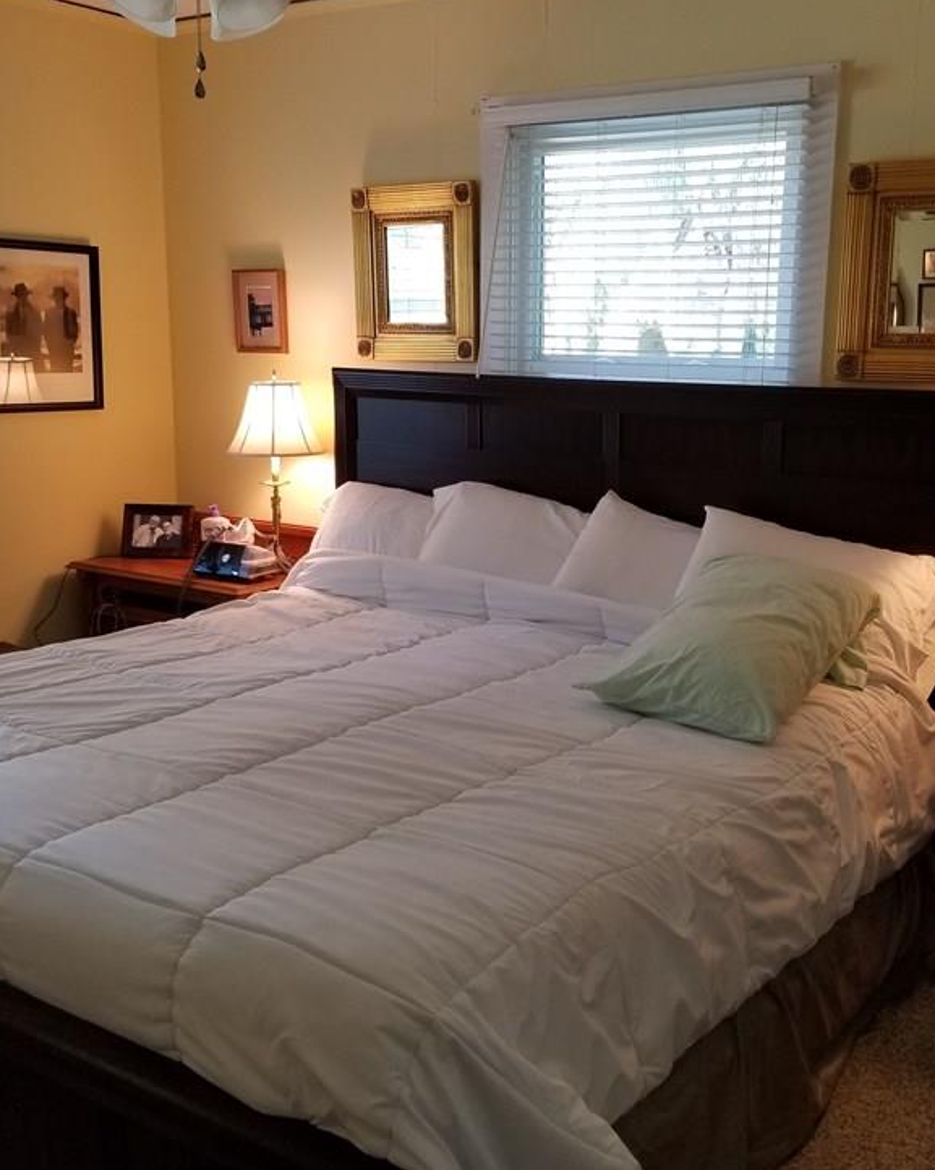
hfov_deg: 41.0
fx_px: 1246
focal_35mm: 36
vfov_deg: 50.3
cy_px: 582
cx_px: 530
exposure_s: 1/60
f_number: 1.7
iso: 100
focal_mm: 4.3
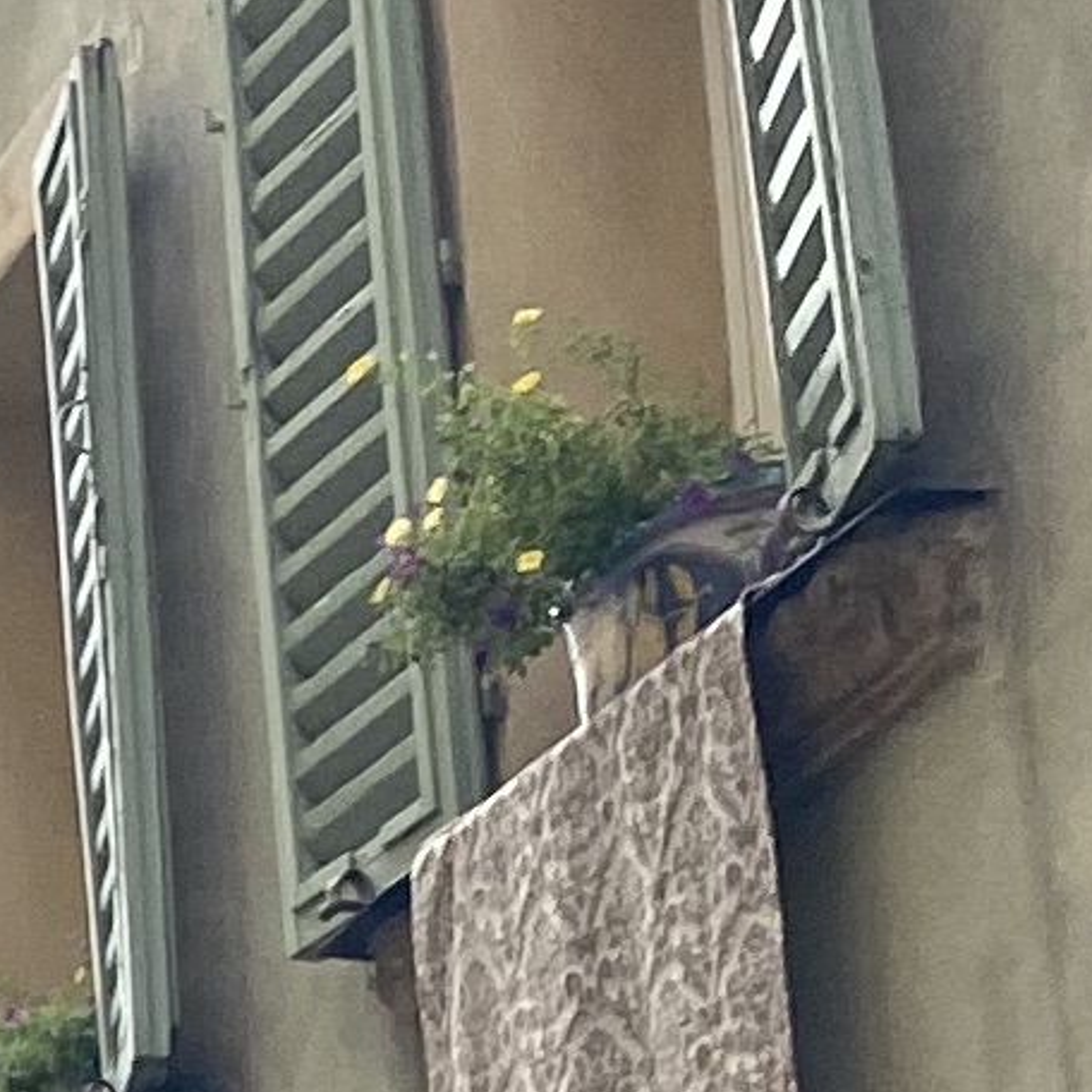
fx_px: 7245
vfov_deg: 8.4
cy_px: 1782
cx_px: -1425
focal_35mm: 203
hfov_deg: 8.0
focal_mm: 4.25
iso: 32
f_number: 1.8
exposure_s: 1/432
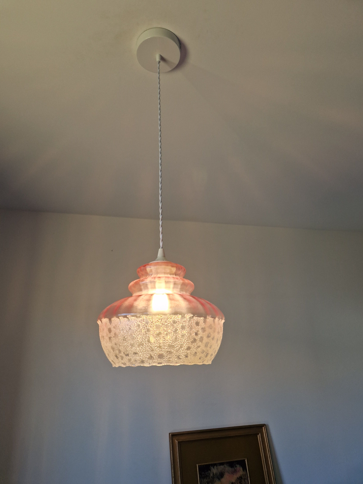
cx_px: 182
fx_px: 322
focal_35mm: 23
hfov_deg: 58.9
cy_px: 242
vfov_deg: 73.9
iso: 100
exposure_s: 1/180
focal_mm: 5.4
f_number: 1.8
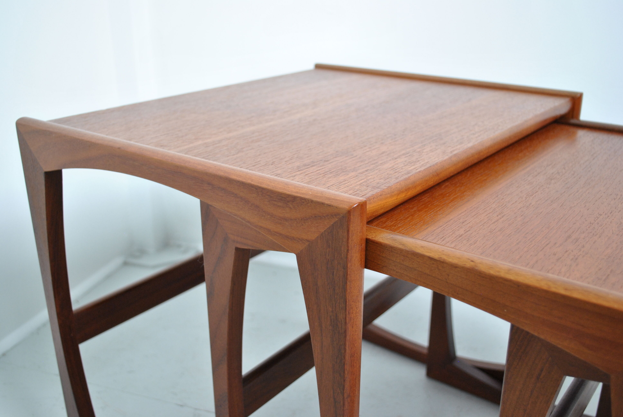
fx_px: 624
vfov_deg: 37.0
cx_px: 312
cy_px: 208
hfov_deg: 53.1
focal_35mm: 36
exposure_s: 1/30
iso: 450
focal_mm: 24
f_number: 4
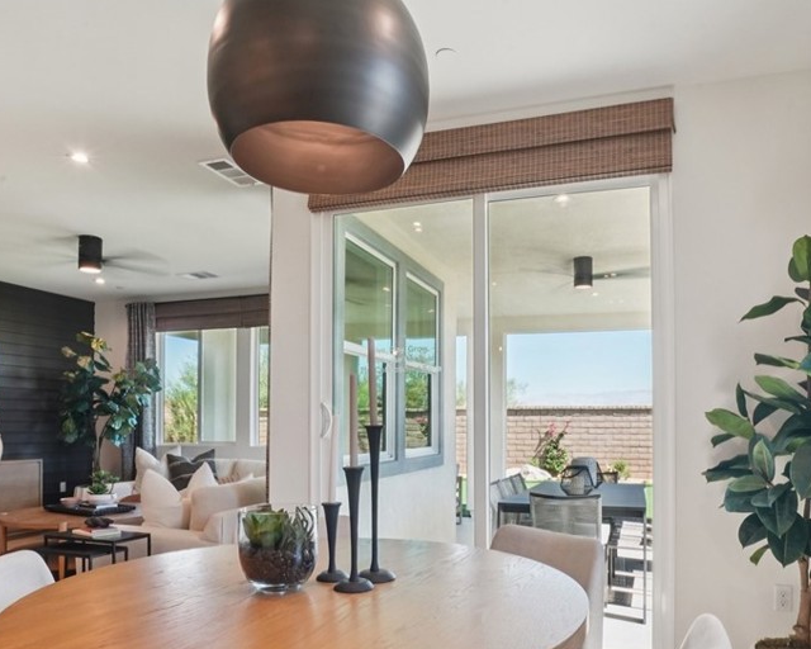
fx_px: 576
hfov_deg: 70.1
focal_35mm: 24
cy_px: 422
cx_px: 451
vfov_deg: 57.7
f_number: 16
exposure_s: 1/90
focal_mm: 16
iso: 3200
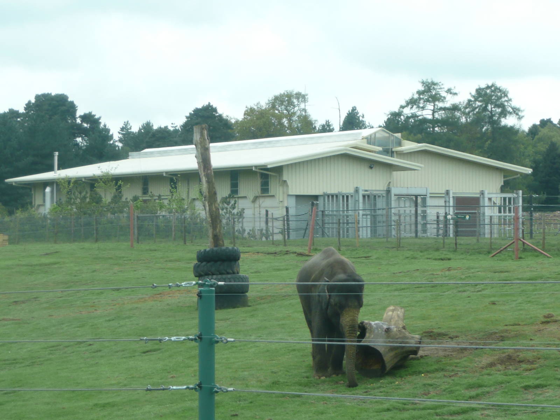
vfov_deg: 12.9
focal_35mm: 115
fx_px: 1860
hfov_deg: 17.1
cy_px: 210
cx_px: 280
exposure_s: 1/80
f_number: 4.6
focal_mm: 12.7
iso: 100
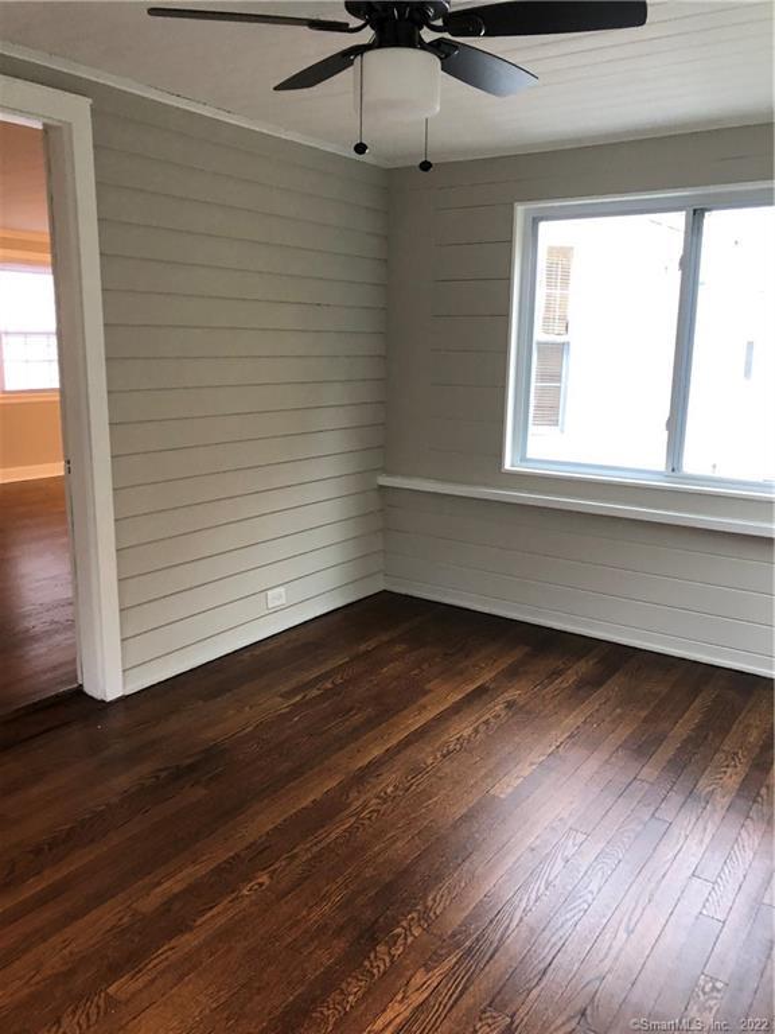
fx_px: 836
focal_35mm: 28
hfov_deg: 49.7
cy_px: 517
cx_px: 388
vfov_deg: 63.4
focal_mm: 3.99
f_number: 1.8
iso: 80
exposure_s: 1/15
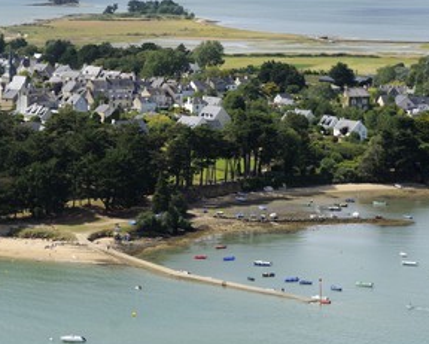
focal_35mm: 134
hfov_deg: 14.4
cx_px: 203
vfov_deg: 11.5
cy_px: 168
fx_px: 1703
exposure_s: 1/1250
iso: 400
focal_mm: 98
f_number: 6.3
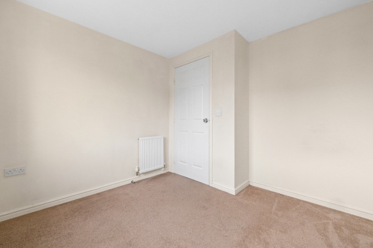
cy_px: 115
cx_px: 187
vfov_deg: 81.1
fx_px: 145
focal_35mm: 14
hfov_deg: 104.3
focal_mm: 12
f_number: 22
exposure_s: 5
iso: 800
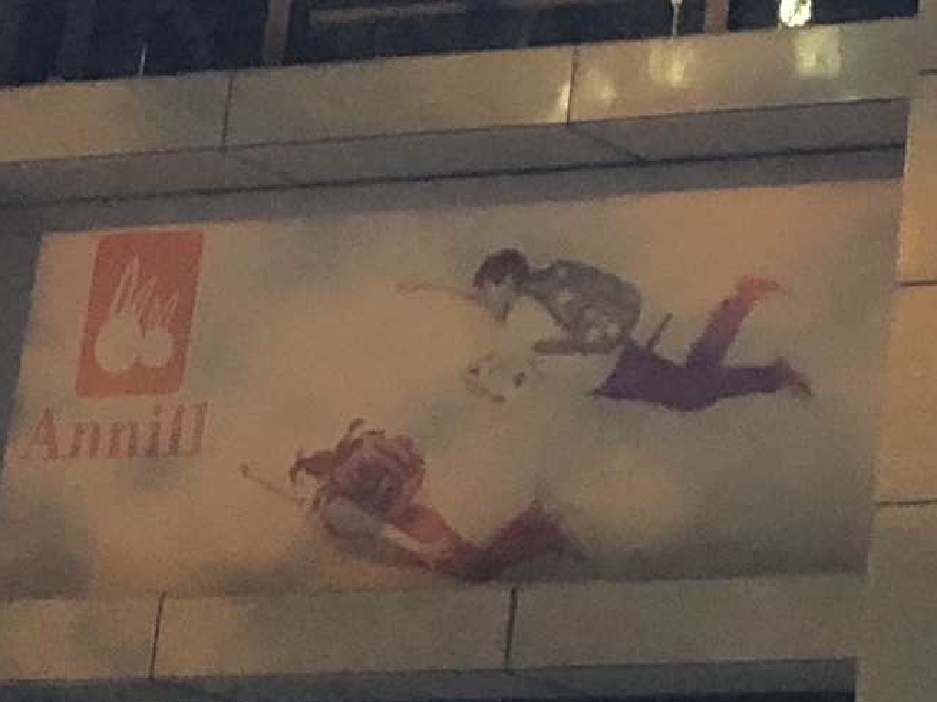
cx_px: 1511
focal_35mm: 173
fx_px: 4680
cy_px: -103
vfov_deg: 8.5
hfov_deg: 10.9
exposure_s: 1/6
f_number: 1.8
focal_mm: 4
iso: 100
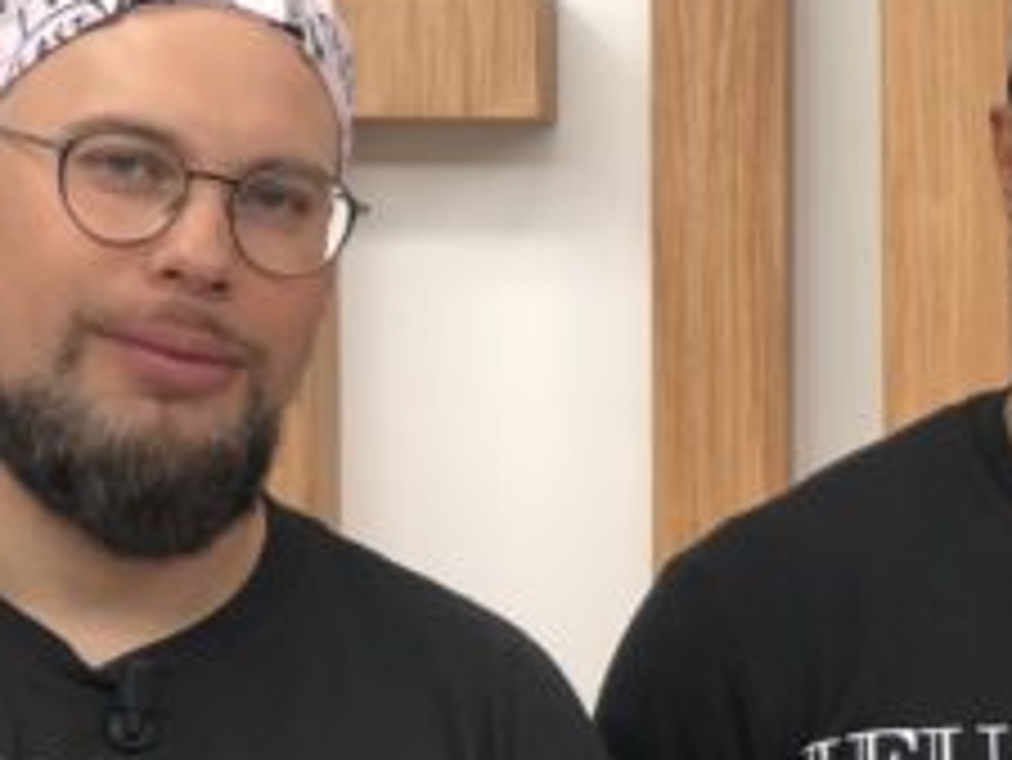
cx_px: 1129
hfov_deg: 12.7
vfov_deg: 9.8
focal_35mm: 152
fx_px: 4446
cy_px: 522
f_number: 2.8
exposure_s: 1/35
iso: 20
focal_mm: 6.6
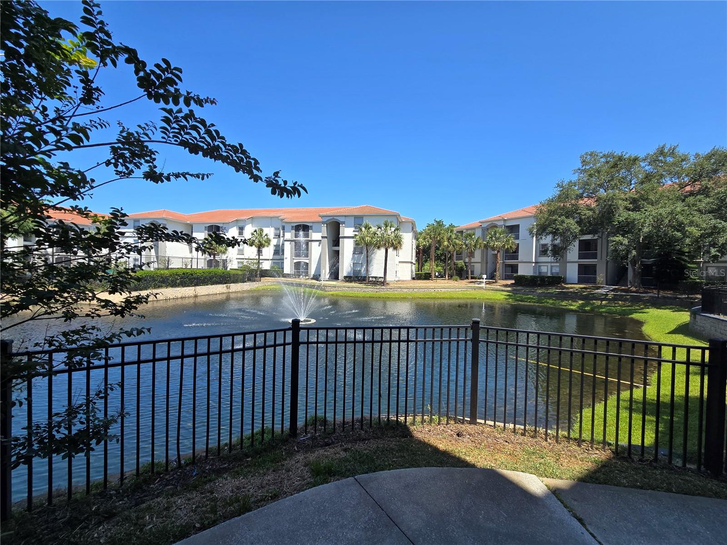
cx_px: 364
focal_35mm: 13
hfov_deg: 106.2
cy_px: 272
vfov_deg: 89.9
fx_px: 273
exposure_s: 1/1269
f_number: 2.2
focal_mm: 2.2
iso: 50
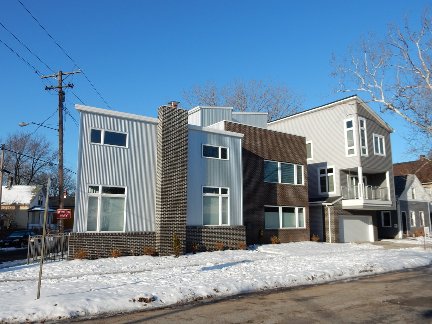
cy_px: 162
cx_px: 216
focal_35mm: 30
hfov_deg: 60.0
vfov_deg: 46.8
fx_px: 374
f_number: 4
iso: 125
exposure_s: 1/1600
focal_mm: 5.4
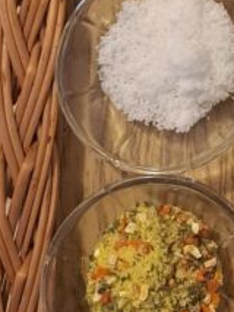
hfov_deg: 11.8
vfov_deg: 16.3
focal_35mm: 115
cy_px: -86
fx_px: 1039
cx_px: 427
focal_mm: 5.23
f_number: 1.8
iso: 400
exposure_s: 1/50
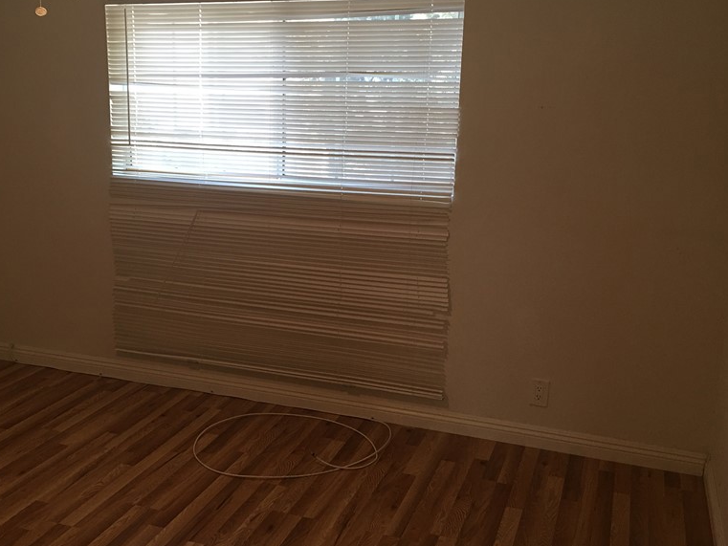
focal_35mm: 39
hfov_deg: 47.6
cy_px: 262
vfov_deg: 36.8
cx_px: 296
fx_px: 820
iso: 40
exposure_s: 1/15
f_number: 2.2
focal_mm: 4.15
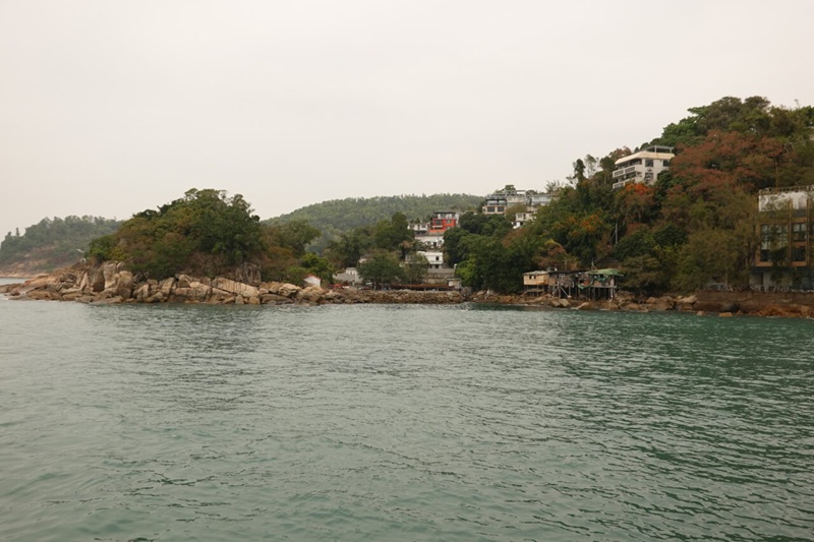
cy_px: 271
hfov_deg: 60.3
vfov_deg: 42.3
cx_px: 407
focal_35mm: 31
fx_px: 701
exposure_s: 1/800
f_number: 4
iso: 125
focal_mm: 11.52
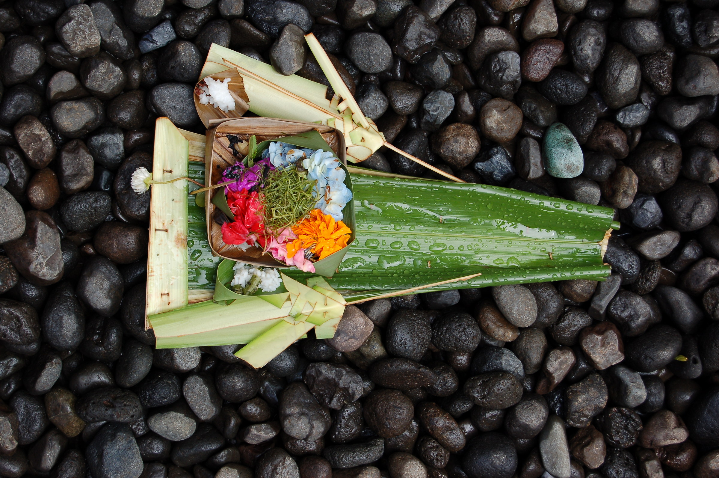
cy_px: 239
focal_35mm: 82
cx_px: 360
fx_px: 1646
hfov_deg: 24.6
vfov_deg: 16.5
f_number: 6.3
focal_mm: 55
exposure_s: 1/160
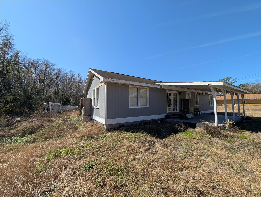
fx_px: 91
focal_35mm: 12
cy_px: 98
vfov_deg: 94.6
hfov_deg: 110.5
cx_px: 130
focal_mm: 2.02
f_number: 1.7
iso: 48
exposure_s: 1/2169
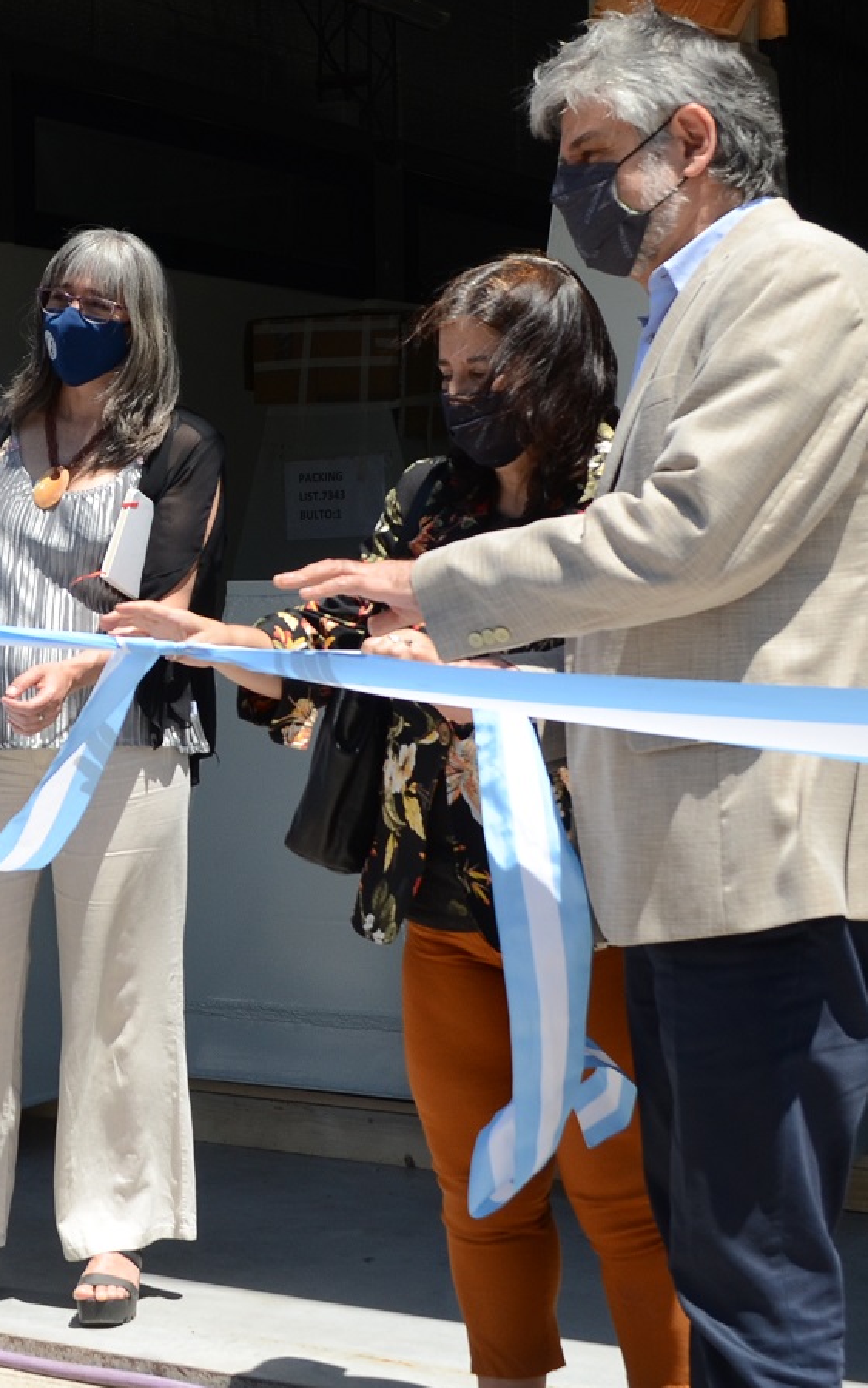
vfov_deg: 28.5
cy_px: 609
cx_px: 8
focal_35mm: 72
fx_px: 2725
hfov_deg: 17.7
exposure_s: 1/1000
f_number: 5.6
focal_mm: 23
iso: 250
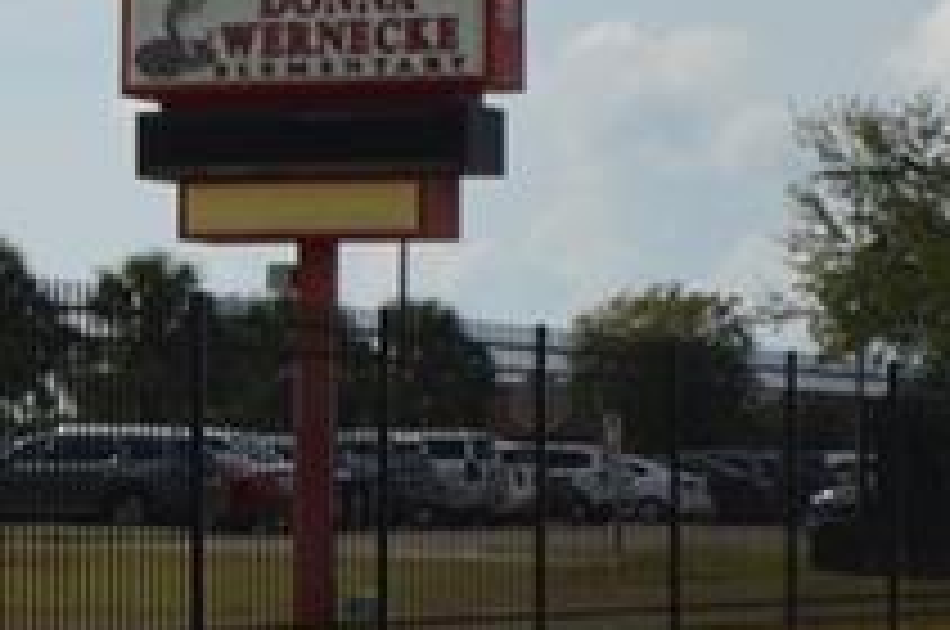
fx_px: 4611
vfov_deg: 7.8
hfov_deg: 10.5
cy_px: 256
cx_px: -1162
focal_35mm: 175
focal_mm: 24
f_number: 13
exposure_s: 1/200
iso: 100
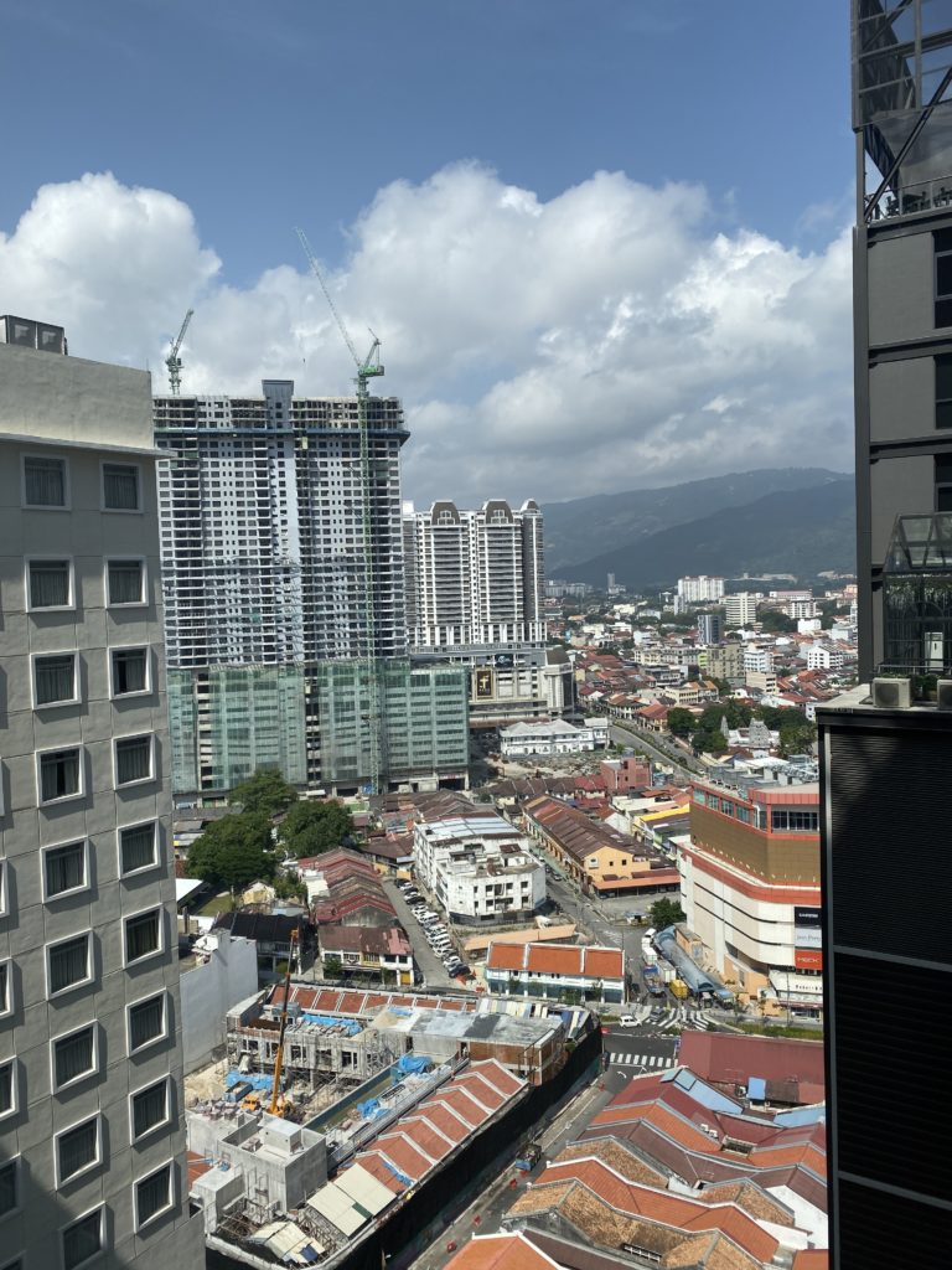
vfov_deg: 67.3
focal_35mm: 26
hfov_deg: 53.1
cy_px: 635
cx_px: 476
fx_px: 953
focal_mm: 4.25
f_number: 1.8
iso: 32
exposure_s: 1/4132
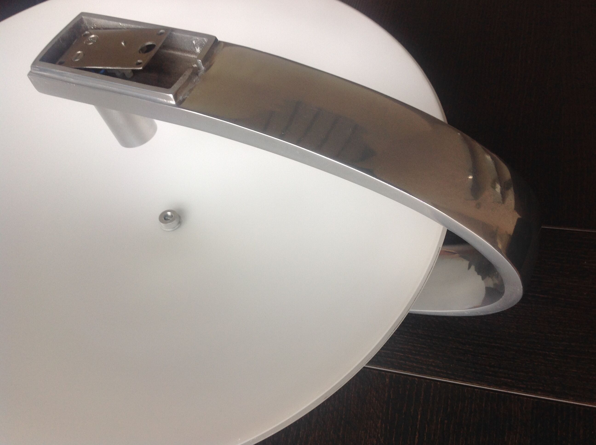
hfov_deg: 52.7
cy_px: 222
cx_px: 298
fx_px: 602
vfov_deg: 40.6
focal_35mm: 35
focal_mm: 4.28
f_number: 2.4
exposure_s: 1/40
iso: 64
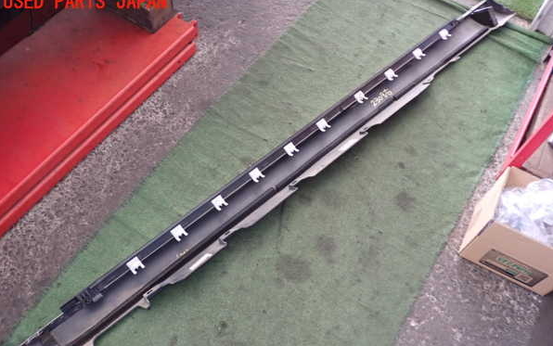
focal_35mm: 32
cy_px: 199
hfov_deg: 59.6
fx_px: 482
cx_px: 276
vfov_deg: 39.4
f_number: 2.3
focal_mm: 5.4
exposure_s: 1/30
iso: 250
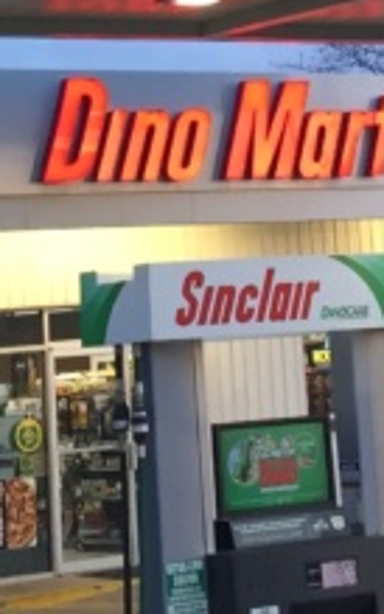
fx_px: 2410
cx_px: 249
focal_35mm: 144
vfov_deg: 13.4
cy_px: -404
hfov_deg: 9.1
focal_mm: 4.15
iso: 40
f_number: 2.2
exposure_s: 1/30
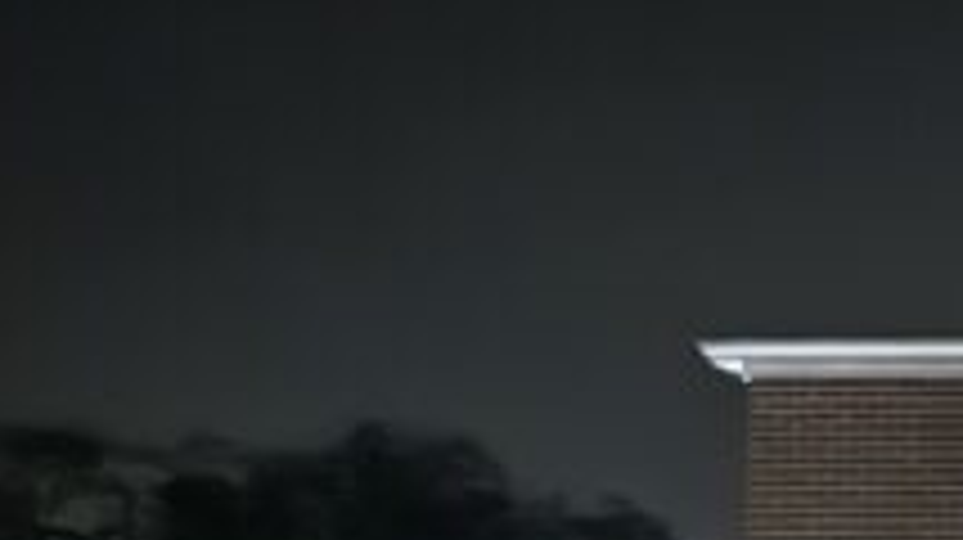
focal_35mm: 73
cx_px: 2048
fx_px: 1863
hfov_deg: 17.5
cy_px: 824
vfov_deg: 15.2
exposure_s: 1/7
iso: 3200
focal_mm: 2.22
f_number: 2.2
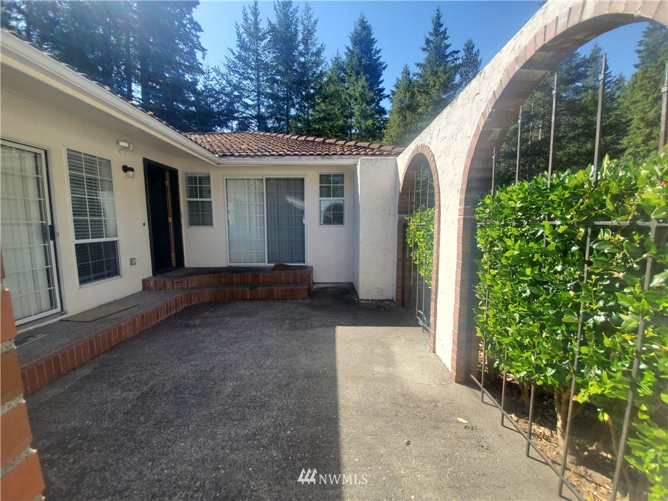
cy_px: 250
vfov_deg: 89.9
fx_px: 251
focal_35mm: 13
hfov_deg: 106.2
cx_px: 334
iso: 50
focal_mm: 1.8
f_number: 2.2
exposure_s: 1/495
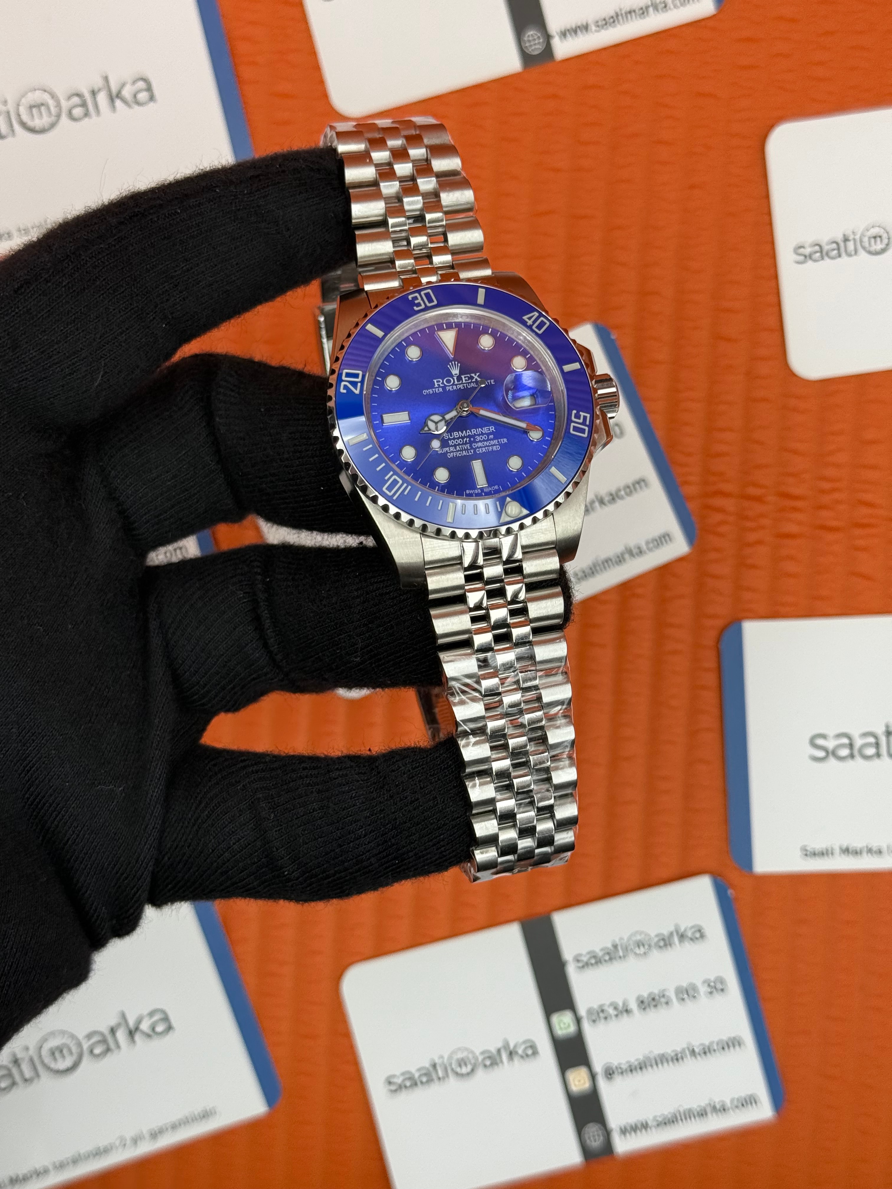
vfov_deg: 39.7
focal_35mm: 48
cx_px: 446
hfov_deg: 30.3
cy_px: 594
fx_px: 1649
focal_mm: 6.76
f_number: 1.78
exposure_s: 1/625
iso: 80
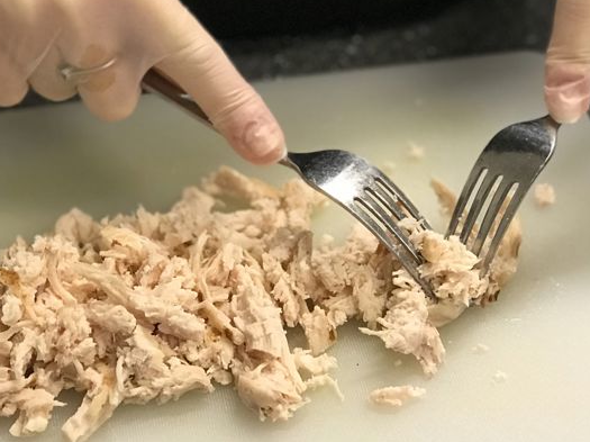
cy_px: 222
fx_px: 1669
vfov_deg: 15.1
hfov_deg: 20.0
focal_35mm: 98
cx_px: 255
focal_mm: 6.6
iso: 160
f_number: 2.8
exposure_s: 1/50
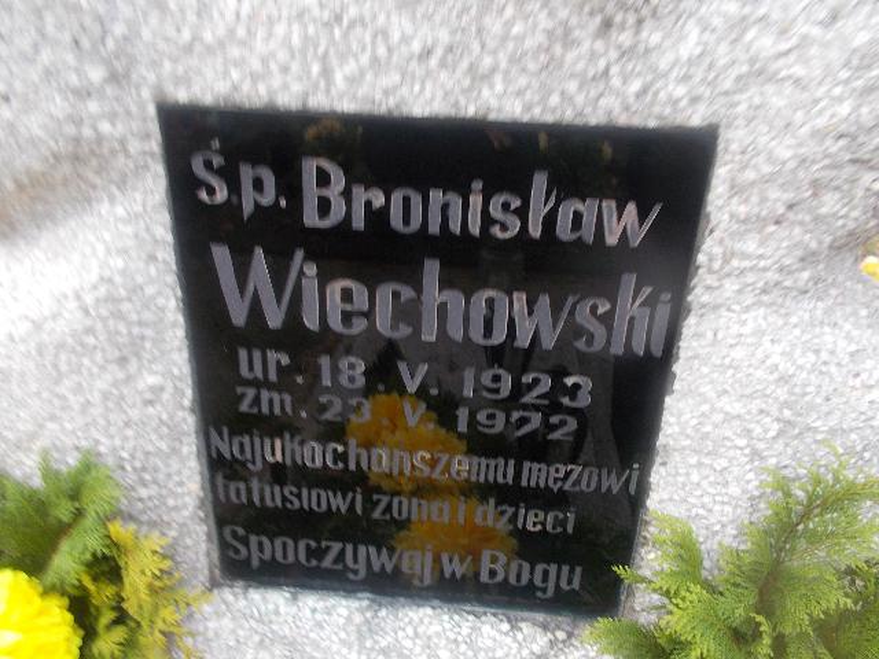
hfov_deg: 67.3
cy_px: 330
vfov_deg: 53.1
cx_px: 440
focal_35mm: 26
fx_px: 660
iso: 80
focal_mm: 4.6
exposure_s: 1/40
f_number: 3.2
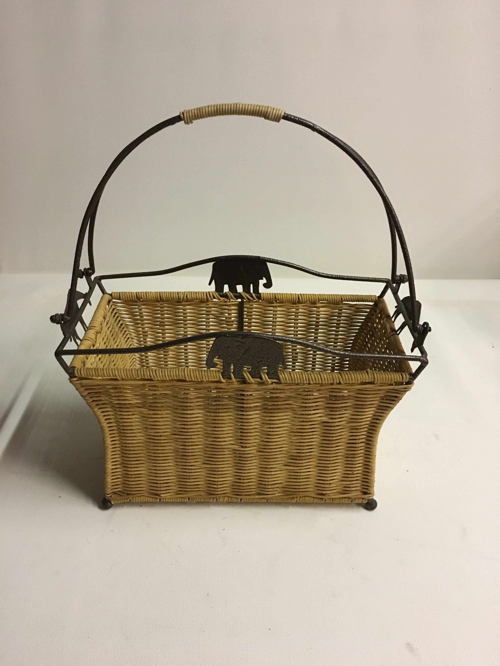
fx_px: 559
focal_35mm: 29
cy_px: 333
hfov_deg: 48.2
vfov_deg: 61.7
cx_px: 250
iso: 200
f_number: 2.2
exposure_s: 1/25
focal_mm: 4.15
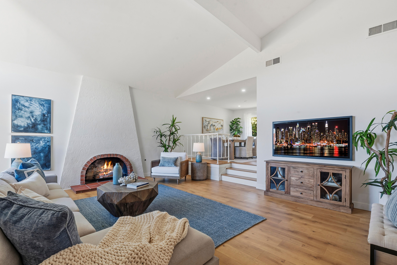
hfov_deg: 96.7
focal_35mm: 16
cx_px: 198
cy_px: 132
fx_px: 177
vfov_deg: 73.8
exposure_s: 1/80
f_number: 11
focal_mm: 16
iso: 400
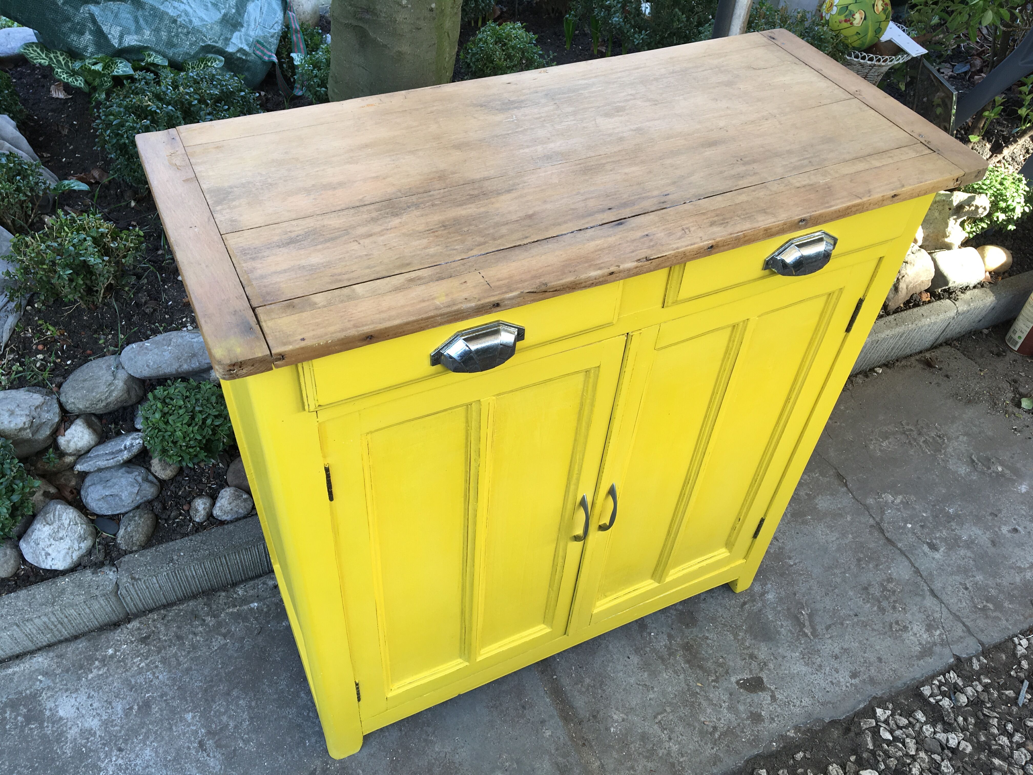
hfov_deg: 61.7
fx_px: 865
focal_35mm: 29
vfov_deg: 48.2
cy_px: 388
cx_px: 516
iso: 25
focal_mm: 4.15
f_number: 2.2
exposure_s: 1/60
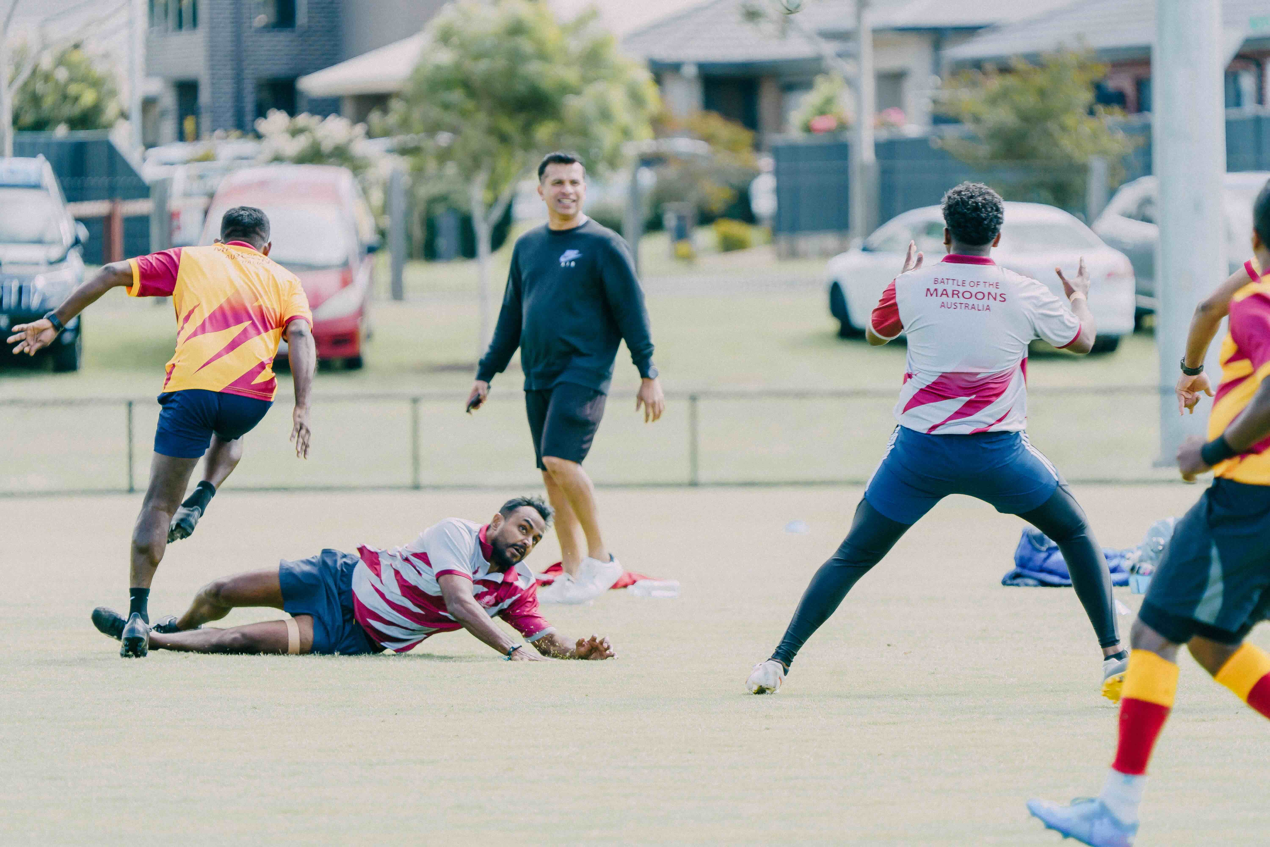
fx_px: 13475
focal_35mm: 382
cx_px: 635
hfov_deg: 5.4
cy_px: 424
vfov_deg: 3.6
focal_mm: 382
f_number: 6.3
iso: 200
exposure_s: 1/500
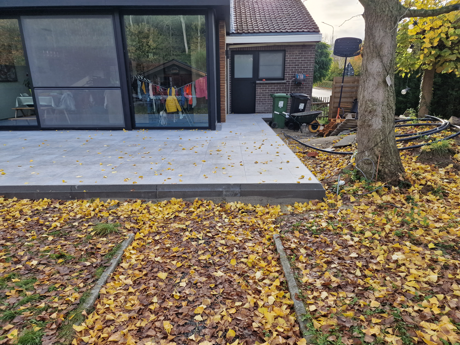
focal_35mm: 23
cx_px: 230
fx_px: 306
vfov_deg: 58.9
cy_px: 172
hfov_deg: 73.9
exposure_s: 1/180
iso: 50
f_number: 1.8
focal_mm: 6.4
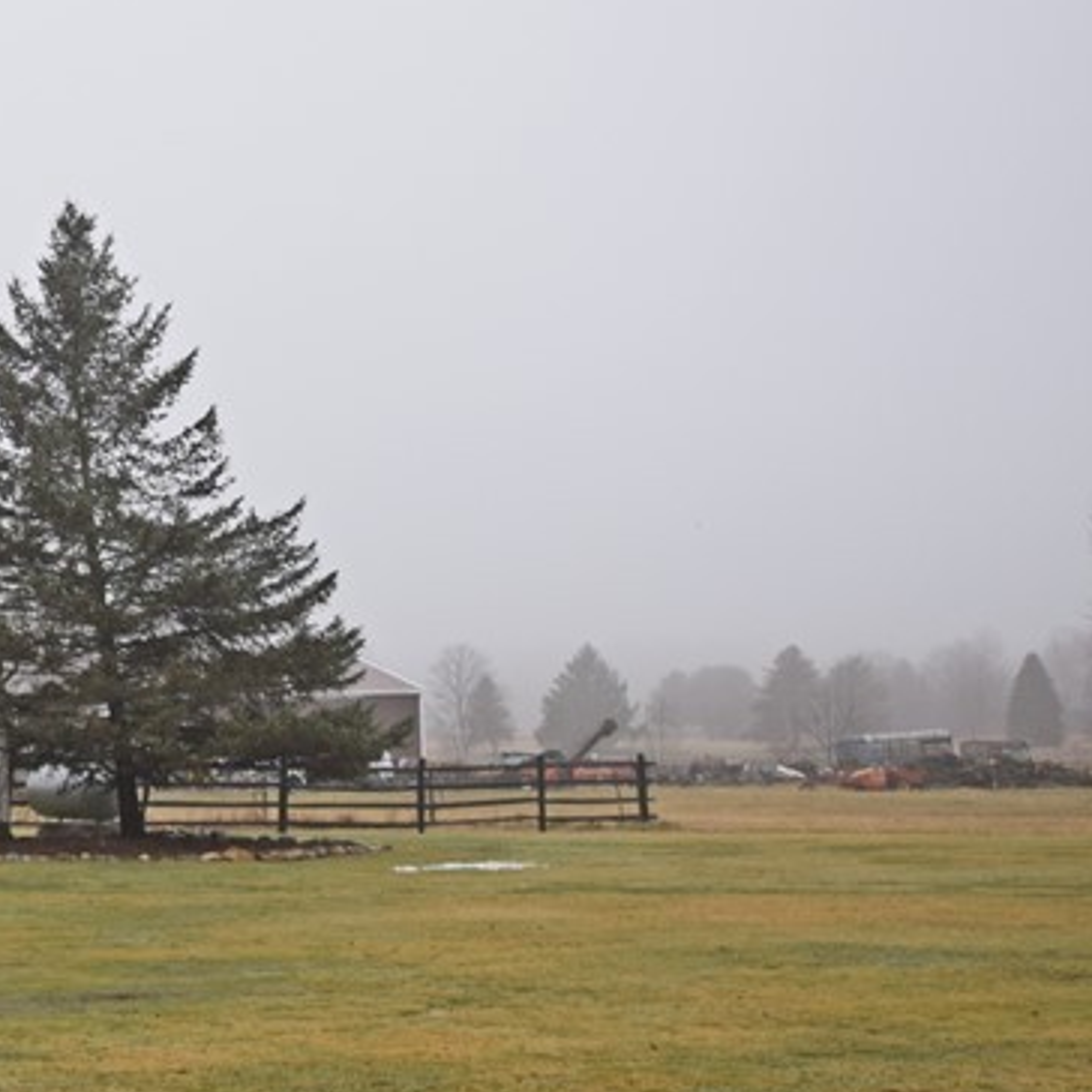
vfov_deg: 22.8
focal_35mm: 76
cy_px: 586
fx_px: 2712
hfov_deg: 20.0
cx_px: -489
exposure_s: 1/160
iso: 400
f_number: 6.3
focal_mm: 20
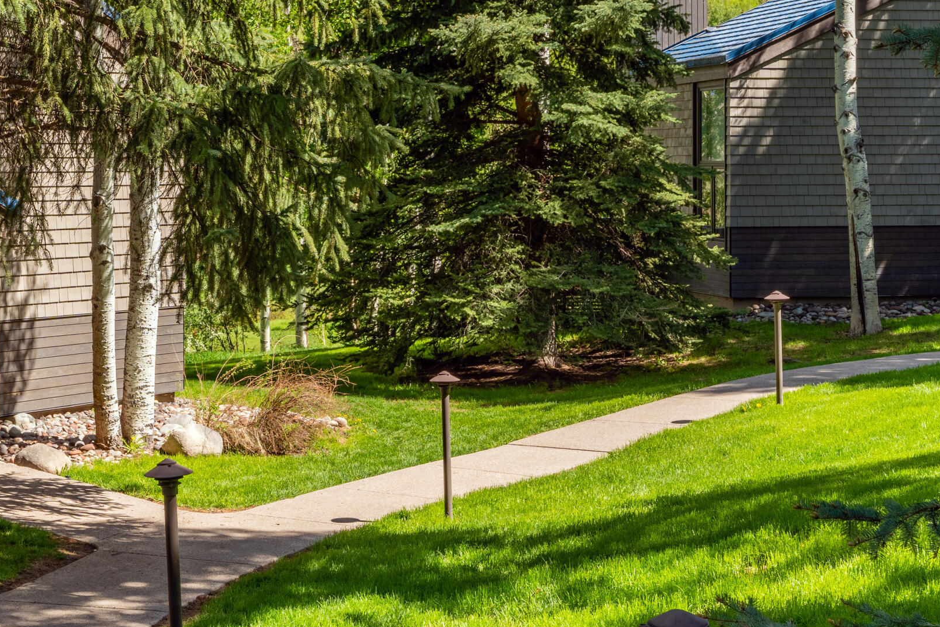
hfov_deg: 30.0
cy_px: 191
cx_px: 143
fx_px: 1697
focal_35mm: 65
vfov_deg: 20.8
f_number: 11
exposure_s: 1/400
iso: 100
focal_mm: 35
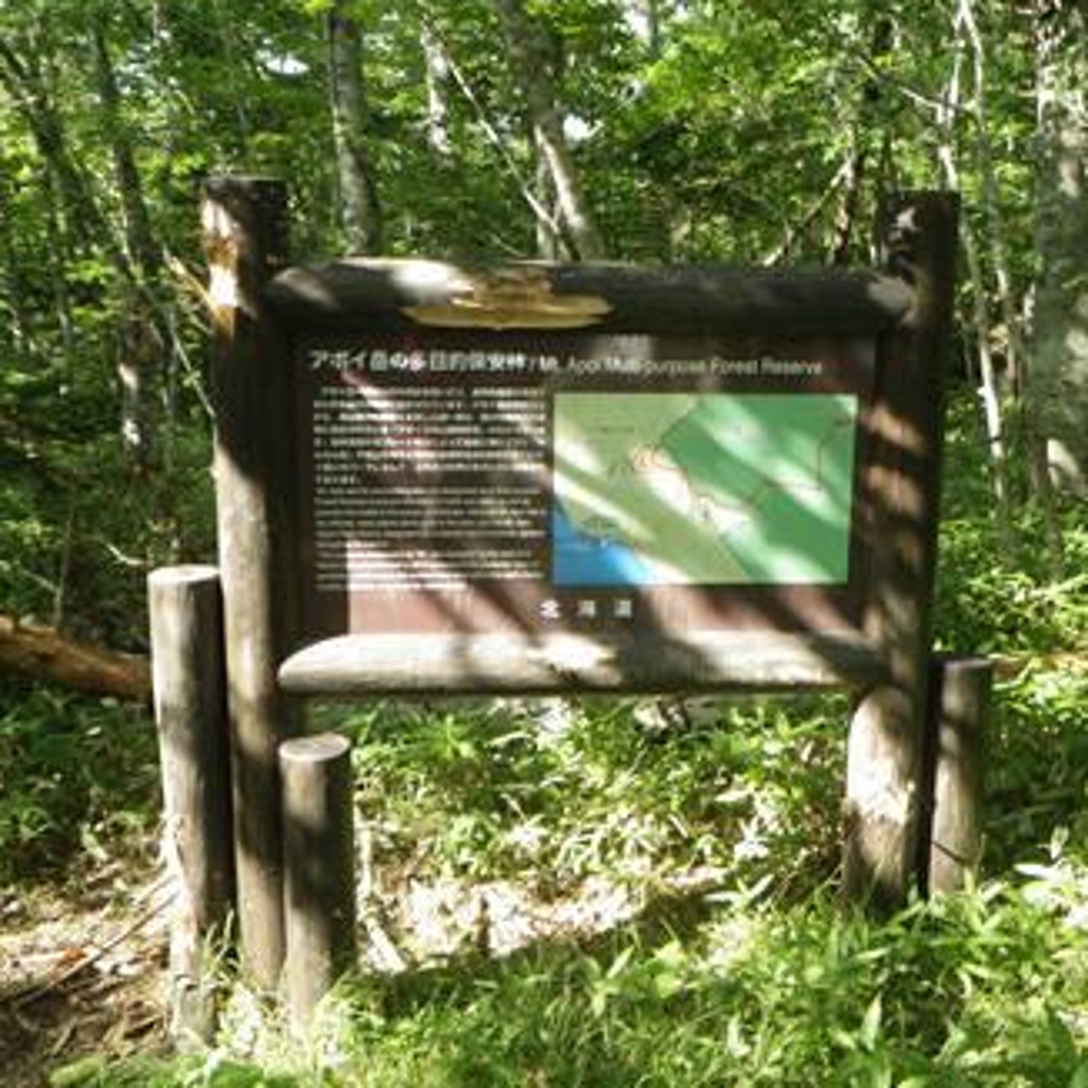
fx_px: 1209
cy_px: 547
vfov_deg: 48.5
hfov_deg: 48.4
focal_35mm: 34
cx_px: 581
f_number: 3.5
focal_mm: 5
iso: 80
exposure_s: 1/60
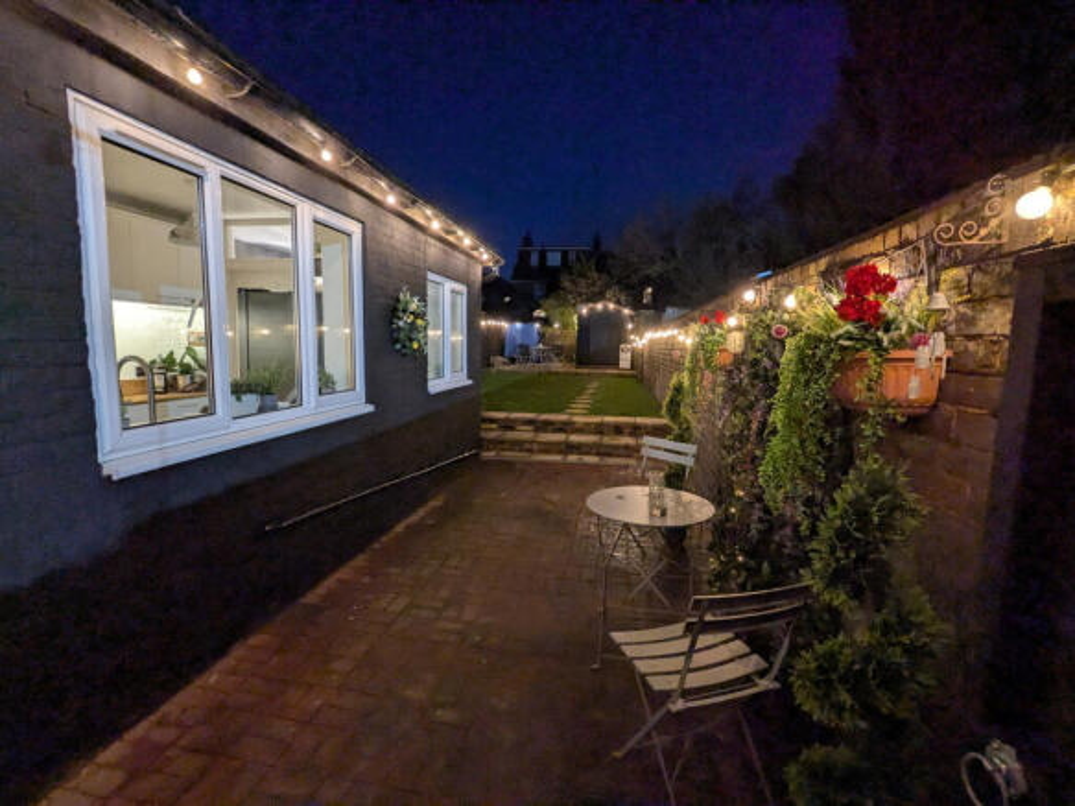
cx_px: 538
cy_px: 403
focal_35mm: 16
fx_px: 497
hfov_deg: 94.5
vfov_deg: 78.1
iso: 468
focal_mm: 2.35
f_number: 2.2
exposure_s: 1/25
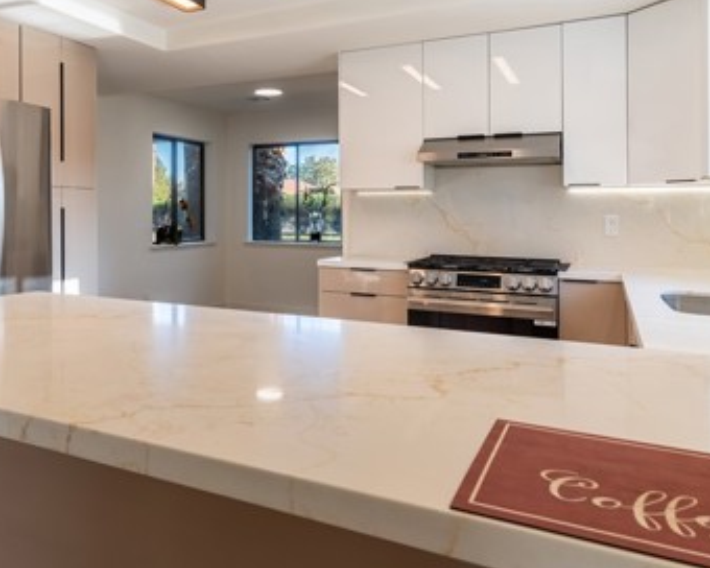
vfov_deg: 48.0
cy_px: 211
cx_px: 236
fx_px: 630
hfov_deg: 57.5
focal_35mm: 30
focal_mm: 17
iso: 400
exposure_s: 1/800
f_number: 8
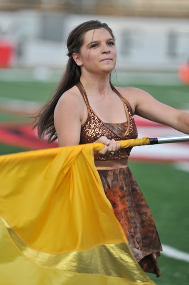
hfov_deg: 4.6
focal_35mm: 300
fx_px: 2366
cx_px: 94
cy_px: 142
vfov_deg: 6.9
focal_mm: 200
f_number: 2.8
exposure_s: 1/1000
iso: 200
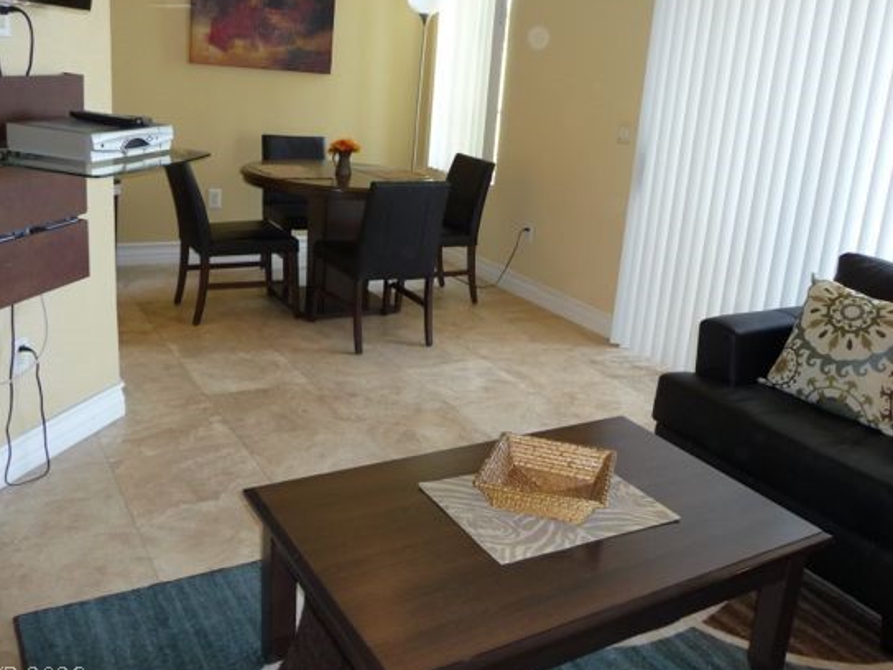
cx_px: 498
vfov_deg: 42.9
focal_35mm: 33
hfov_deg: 55.2
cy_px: 298
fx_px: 851
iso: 160
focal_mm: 4.7
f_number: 3.3
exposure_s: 1/30
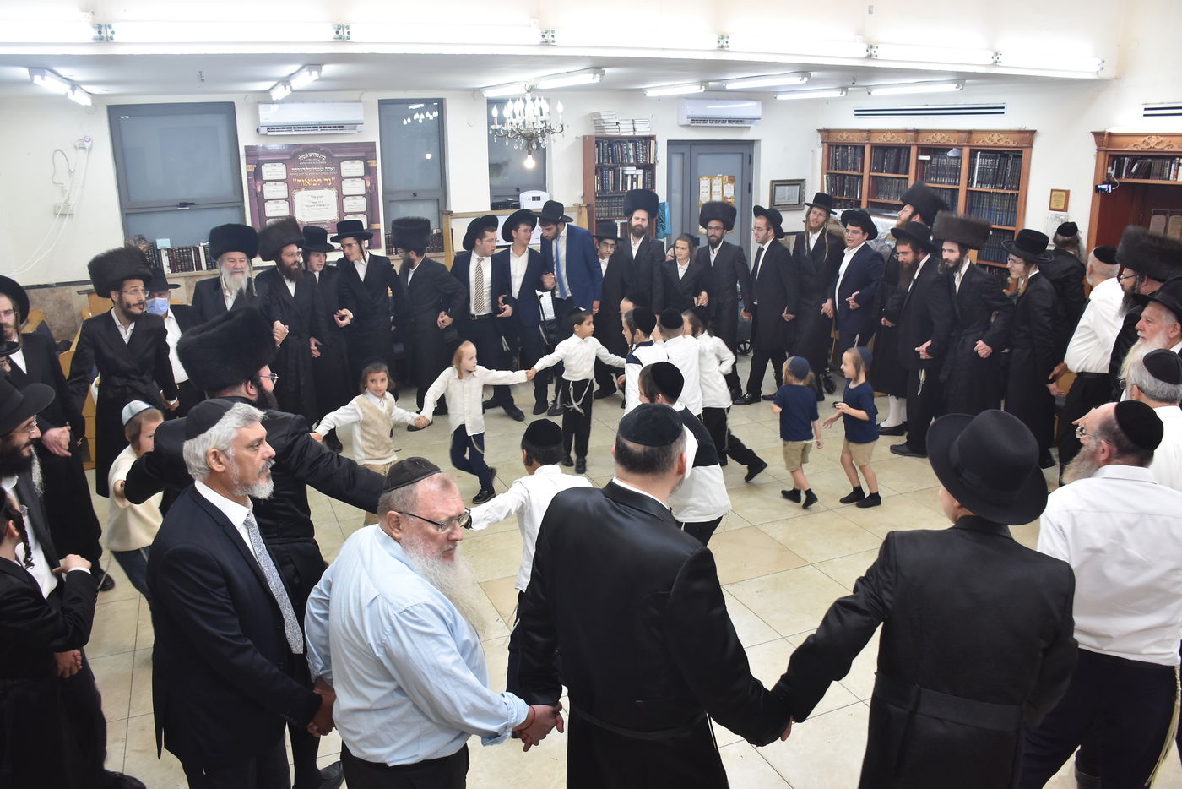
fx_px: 887
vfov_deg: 47.9
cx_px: 591
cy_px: 394
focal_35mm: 27
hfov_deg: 67.4
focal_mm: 18
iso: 1000
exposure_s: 1/100
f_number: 5.6
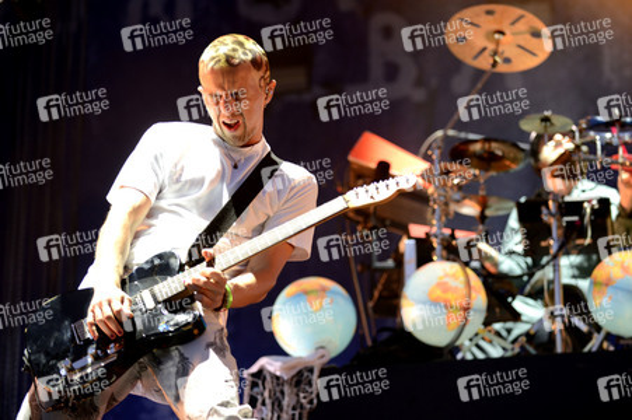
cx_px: 316
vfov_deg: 13.9
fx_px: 1719
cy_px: 210
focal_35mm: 98
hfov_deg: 20.8
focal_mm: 98
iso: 1600
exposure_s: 1/250
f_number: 2.8
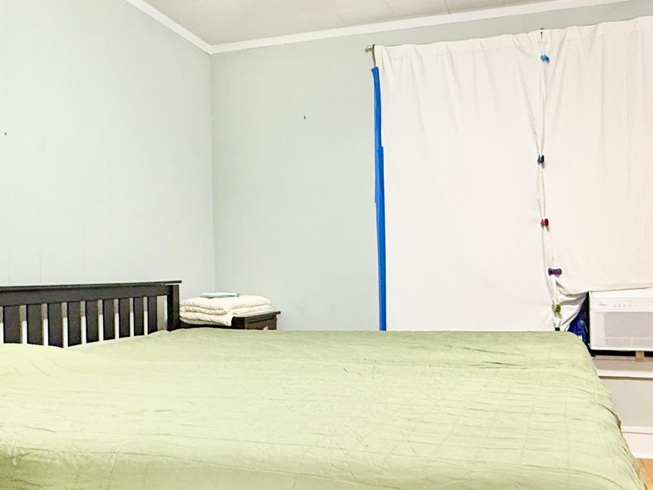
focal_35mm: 33
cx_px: 383
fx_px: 622
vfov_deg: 42.9
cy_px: 262
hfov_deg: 55.0
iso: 250
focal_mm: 2.22
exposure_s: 1/60
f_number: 2.2
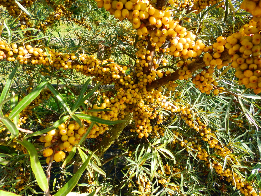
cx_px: 130
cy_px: 98
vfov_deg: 61.1
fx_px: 166
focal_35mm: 22
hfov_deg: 76.4
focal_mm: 4
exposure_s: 1/160
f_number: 4.5
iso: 80
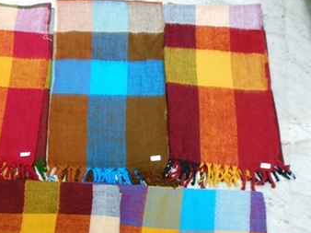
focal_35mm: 37
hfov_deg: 49.2
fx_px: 332
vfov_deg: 38.0
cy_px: 163
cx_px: 99
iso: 800
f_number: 3.2
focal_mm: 4.5
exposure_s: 1/5
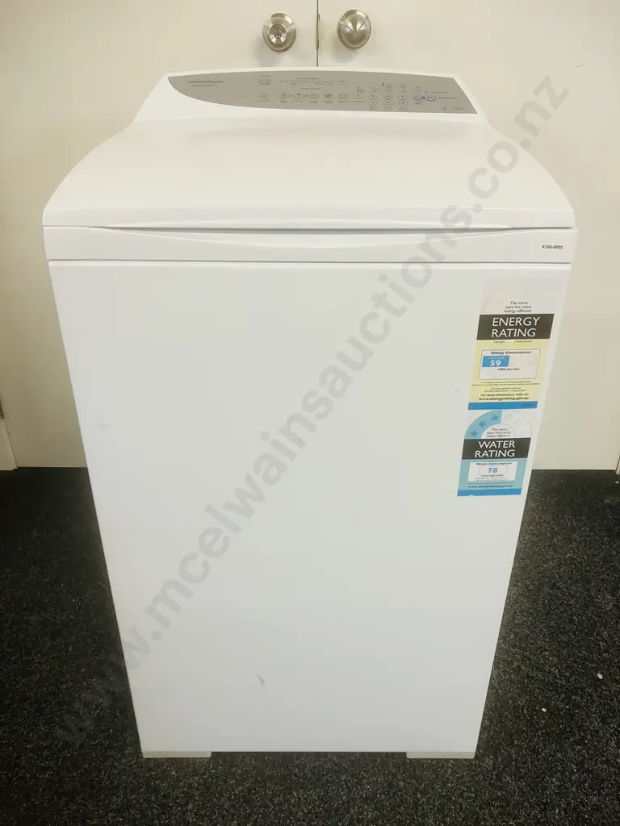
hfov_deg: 49.7
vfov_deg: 63.4
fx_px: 669
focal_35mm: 28
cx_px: 310
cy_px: 413
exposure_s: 1/50
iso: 80
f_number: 1.8
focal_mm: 3.99
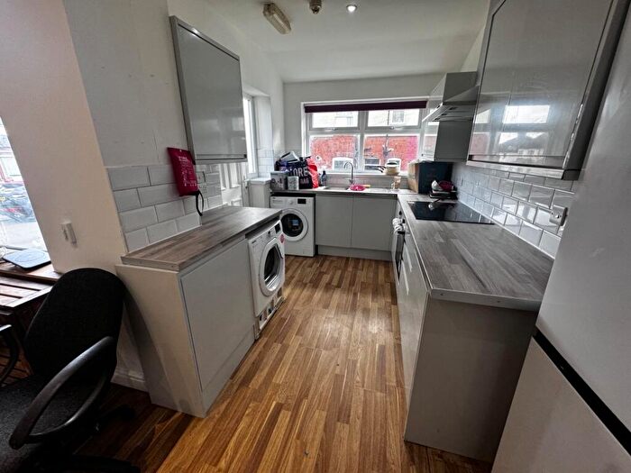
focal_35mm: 14
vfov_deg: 85.7
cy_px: 236
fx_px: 255
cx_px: 316
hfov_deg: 102.1
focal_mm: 2.22
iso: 200
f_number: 2.2
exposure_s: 1/100
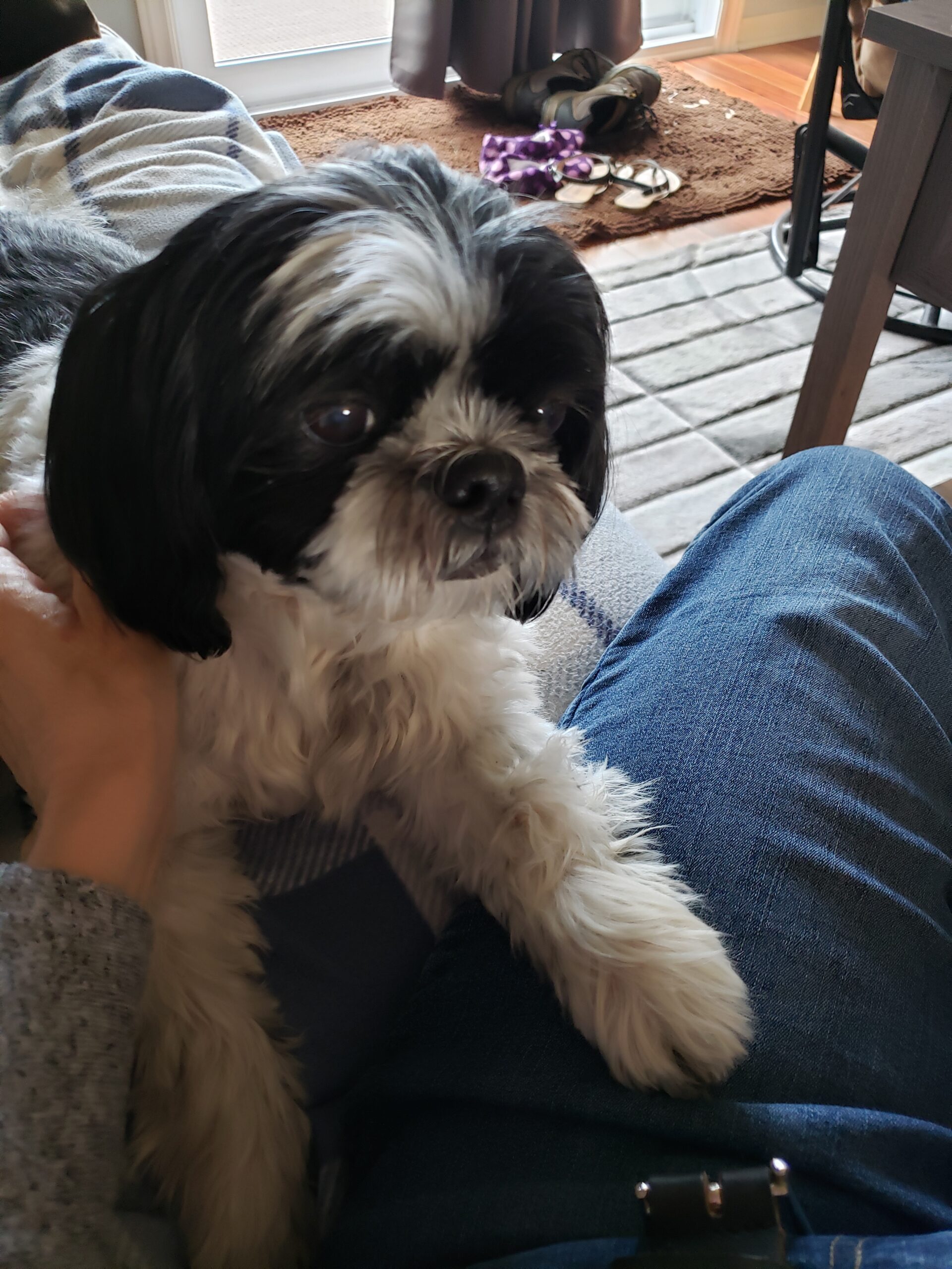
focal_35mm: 26
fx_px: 953
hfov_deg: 53.1
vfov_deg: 67.3
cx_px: 476
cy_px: 634
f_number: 1.5
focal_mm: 4.3
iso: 250
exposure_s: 1/41
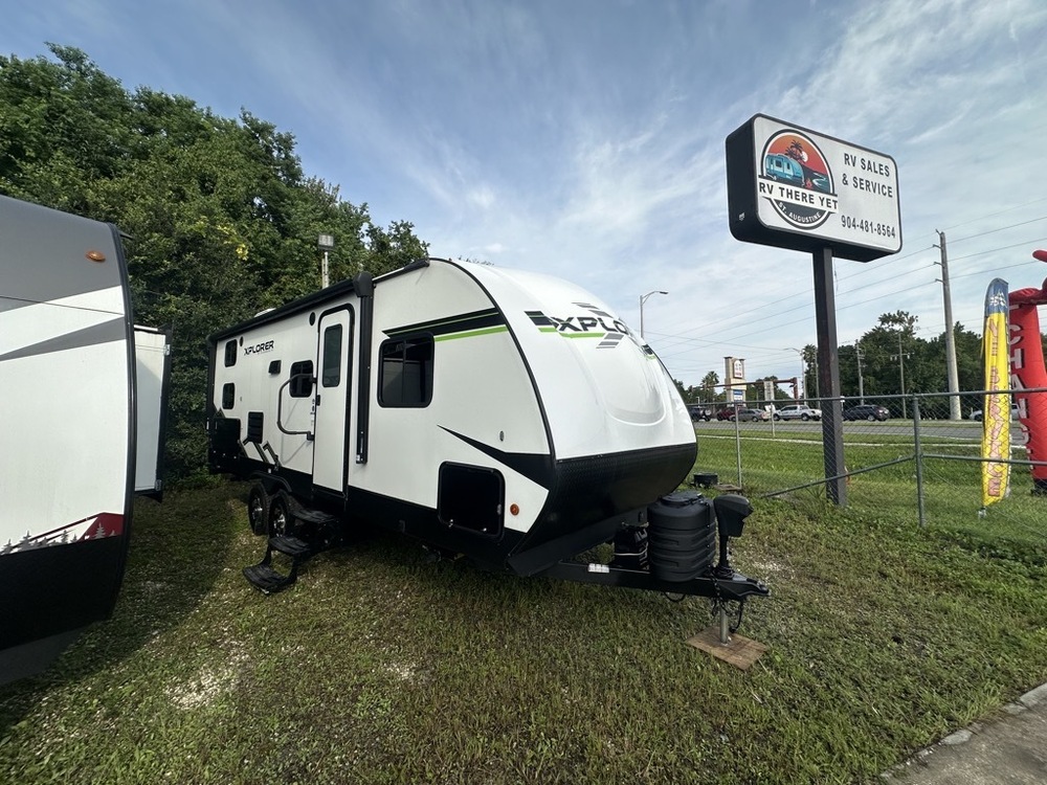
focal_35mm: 14
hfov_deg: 102.1
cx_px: 524
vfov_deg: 85.7
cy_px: 392
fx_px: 423
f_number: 2.2
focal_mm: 2.22
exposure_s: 1/2132
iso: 50
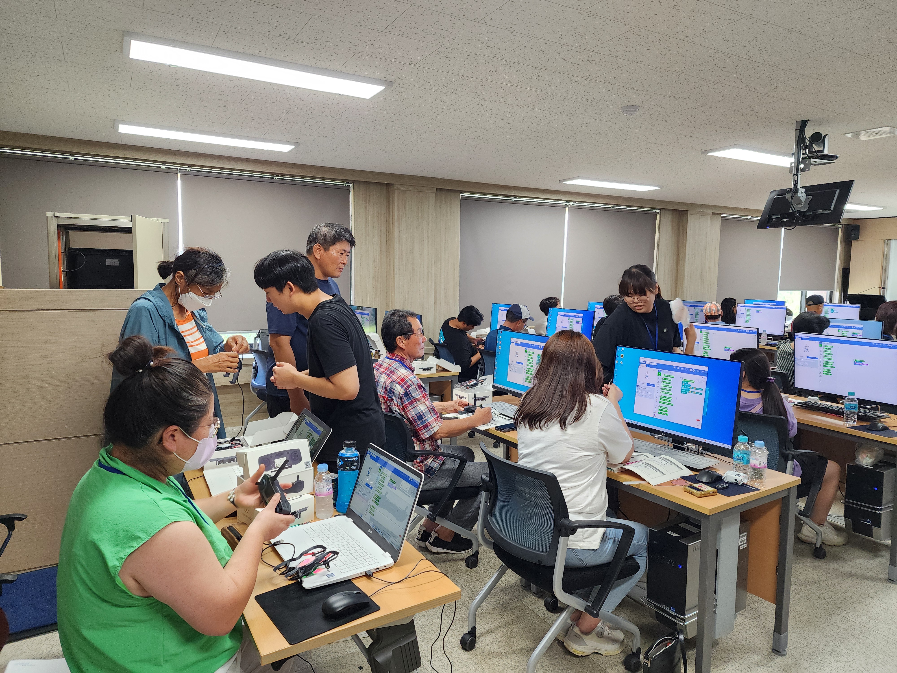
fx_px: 596
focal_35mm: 23
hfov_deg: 73.9
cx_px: 448
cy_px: 336
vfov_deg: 58.9
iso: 200
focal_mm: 6.4
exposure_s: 1/120
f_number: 1.8
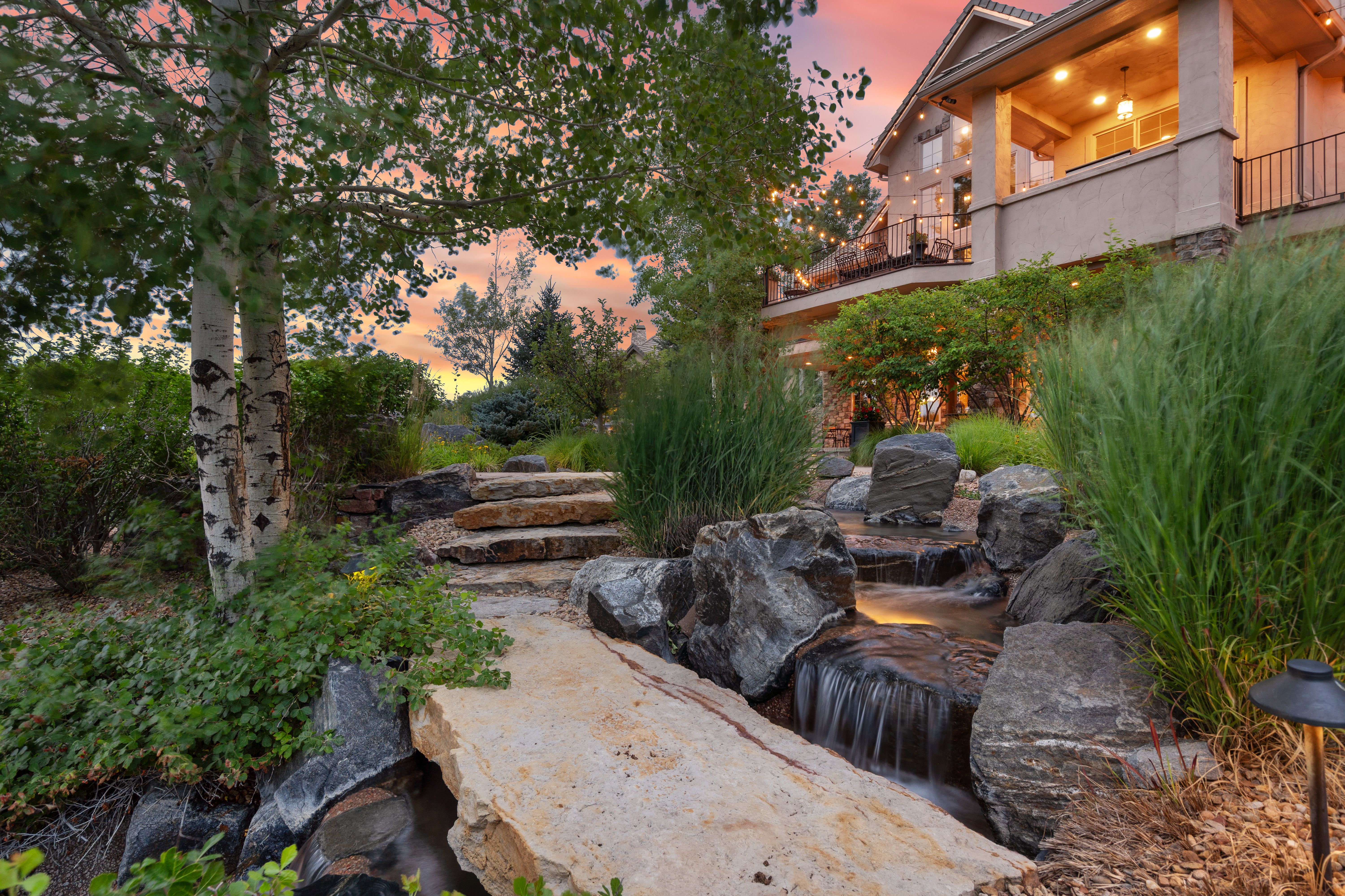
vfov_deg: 70.4
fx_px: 635
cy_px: 448
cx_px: 672
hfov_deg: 93.3
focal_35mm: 17
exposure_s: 1
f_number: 9.5
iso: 100
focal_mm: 17
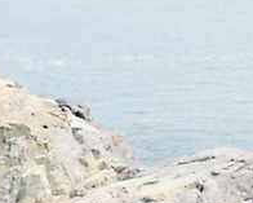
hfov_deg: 12.2
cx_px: 128
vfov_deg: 9.7
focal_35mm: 158
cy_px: 187
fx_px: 1184
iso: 200
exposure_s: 1/800
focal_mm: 55
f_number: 5.6
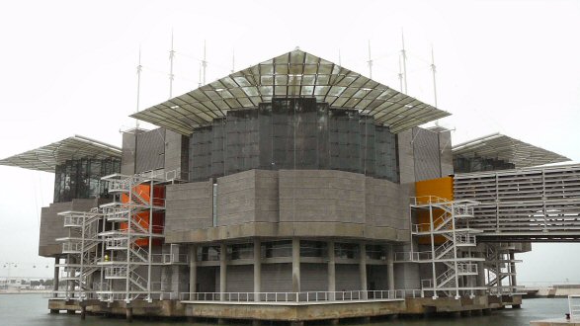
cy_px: 167
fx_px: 600
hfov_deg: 51.6
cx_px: 289
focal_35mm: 39
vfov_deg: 30.4
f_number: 2.8
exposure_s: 1/60
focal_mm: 5.2
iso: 200
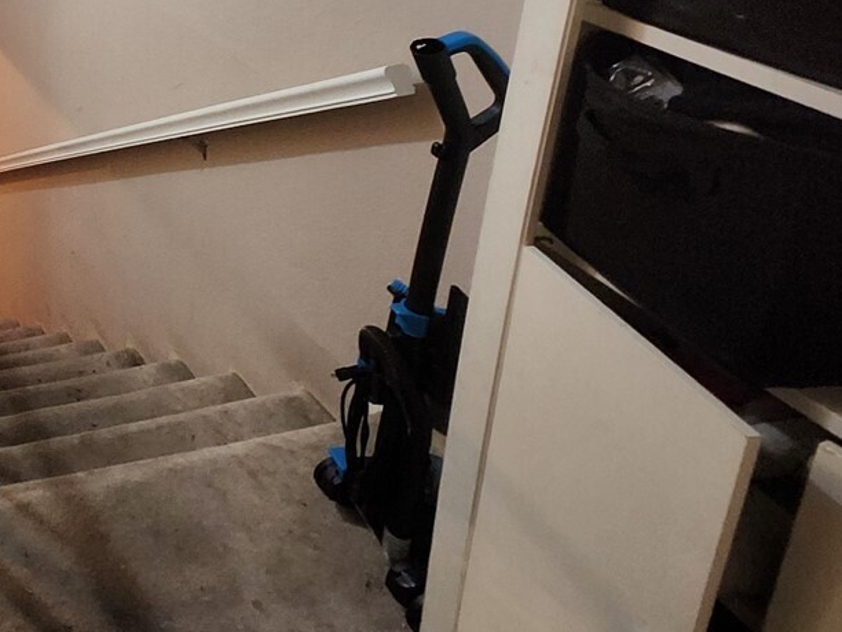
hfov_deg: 38.5
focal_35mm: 34
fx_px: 827
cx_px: -186
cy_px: -83
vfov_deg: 35.1
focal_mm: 1.74
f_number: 2.2
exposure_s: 1/30
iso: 400
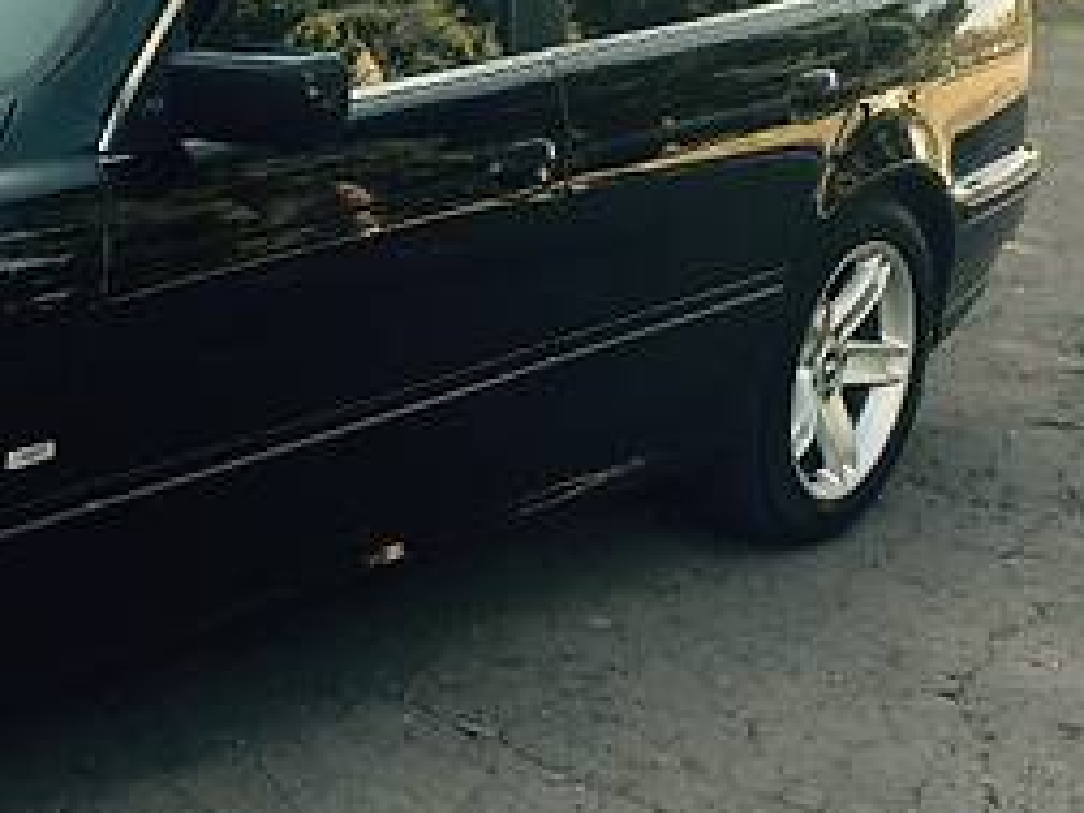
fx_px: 2881
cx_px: -215
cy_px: 172
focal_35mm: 92
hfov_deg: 20.0
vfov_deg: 16.0
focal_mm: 4.2
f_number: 2.2
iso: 32
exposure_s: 1/216
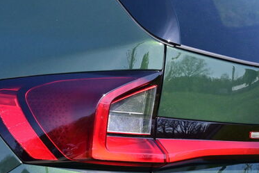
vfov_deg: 7.1
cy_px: 149
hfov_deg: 10.6
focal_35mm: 193
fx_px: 1389
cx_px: 243
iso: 800
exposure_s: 1/640
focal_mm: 50
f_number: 13
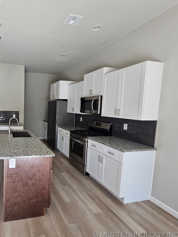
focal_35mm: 18
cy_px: 119
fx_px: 123
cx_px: 34
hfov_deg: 64.8
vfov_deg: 87.8
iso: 160
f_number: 2.2
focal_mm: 2.2
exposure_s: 1/207
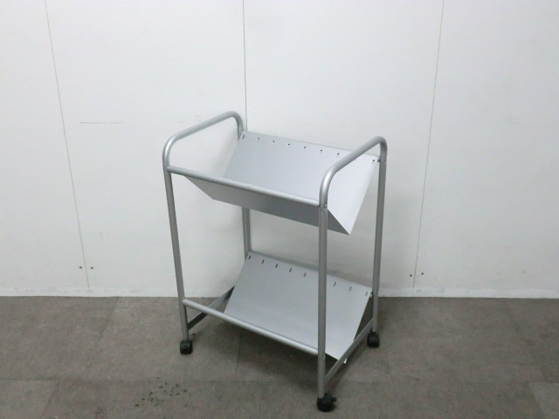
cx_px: 280
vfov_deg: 37.7
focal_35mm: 38
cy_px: 210
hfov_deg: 49.0
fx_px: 614
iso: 640
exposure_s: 1/60
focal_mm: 6.9
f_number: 3.9
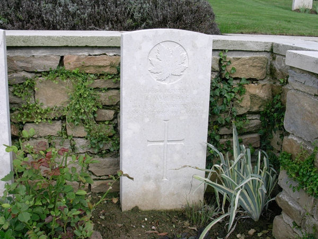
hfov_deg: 42.1
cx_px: 159
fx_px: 413
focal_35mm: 45
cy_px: 120
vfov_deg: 32.2
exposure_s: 1/197
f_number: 5.8
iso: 70
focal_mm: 6.7
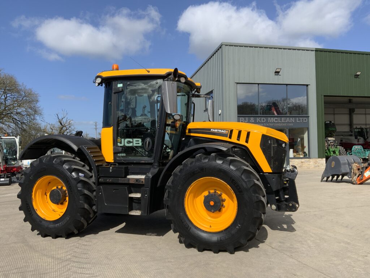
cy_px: 139
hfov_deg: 61.7
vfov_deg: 48.2
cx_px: 185
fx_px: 310
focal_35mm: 29
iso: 20
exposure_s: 1/2427
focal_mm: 3
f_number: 1.8
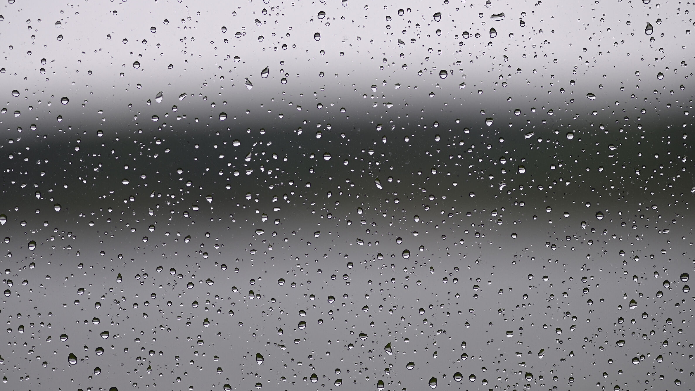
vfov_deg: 10.9
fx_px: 2046
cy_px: 207
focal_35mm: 111
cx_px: 346
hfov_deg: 19.3
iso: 320
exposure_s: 1/1250
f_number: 3.5
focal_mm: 105
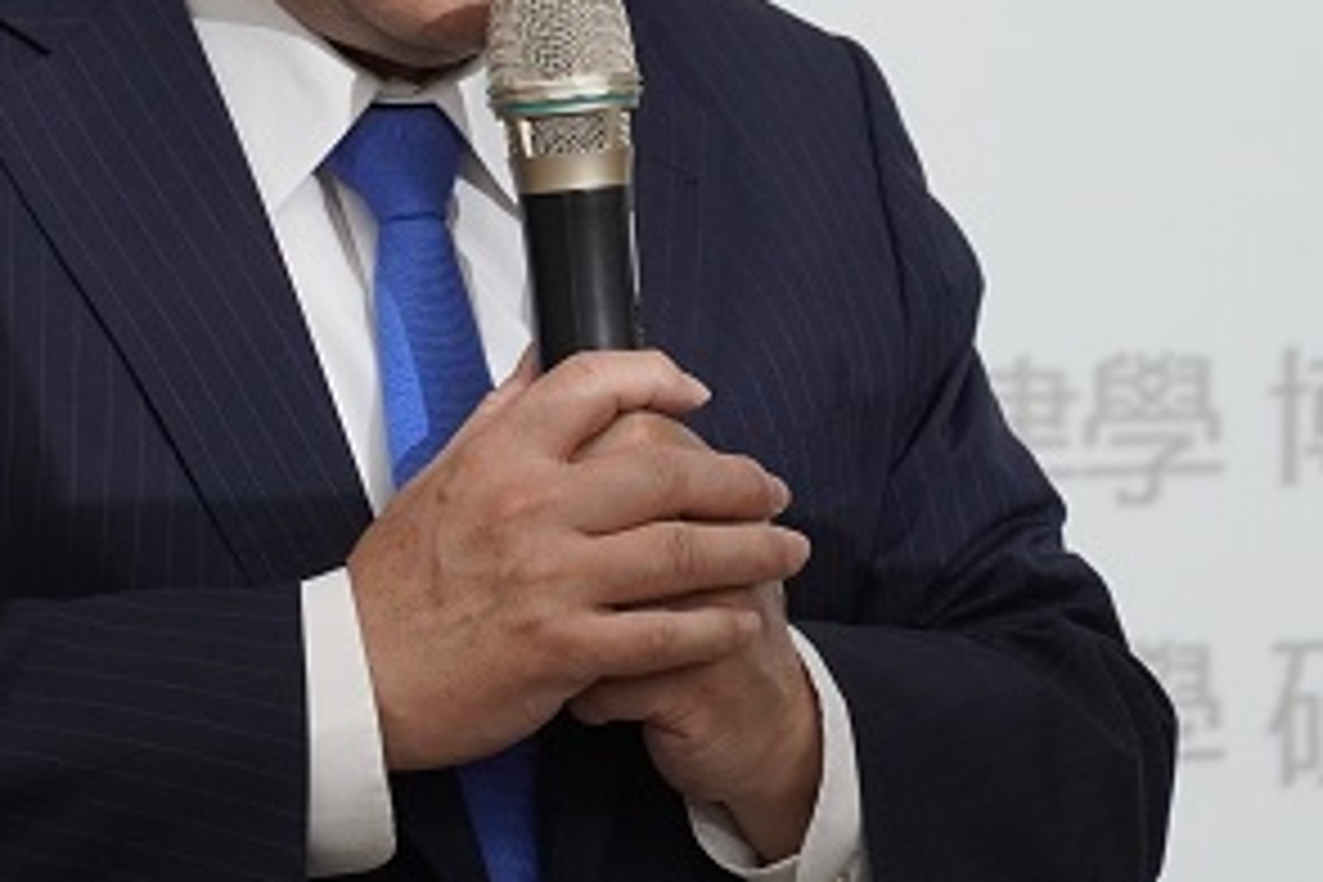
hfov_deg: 6.4
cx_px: 382
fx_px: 11869
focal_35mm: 323
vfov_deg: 4.3
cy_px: 122
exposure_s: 1/160
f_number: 5.6
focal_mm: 88
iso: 1000
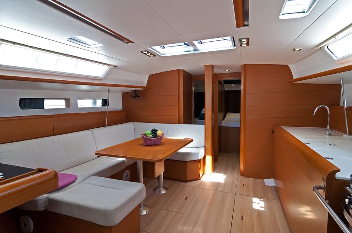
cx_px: 176
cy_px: 116
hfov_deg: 90.1
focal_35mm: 18
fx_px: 176
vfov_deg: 67.2
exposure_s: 1/100
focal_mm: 12
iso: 1000
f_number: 6.3
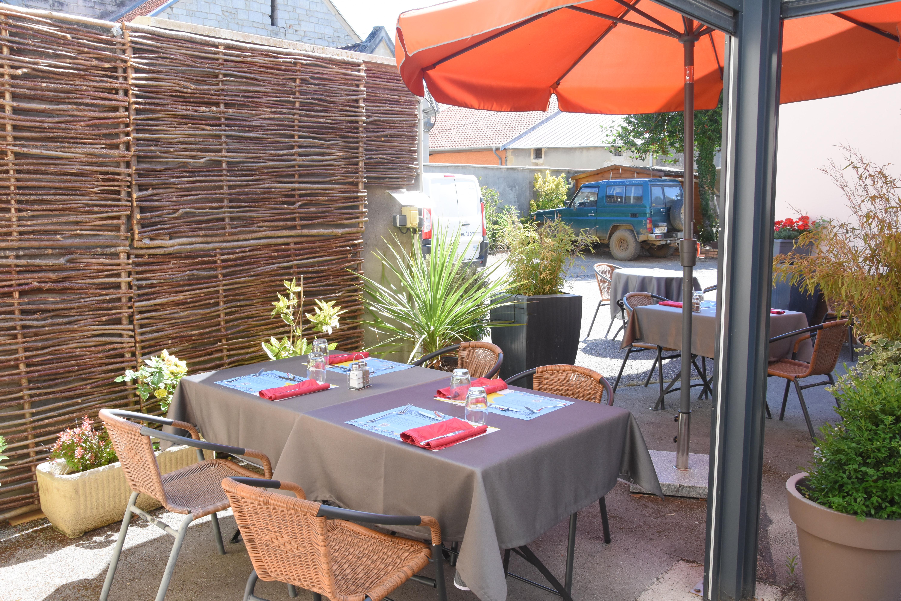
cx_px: 450
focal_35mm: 32
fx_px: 788
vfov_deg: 41.7
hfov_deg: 59.5
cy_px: 300
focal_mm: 21
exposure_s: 1/250
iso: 800
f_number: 8
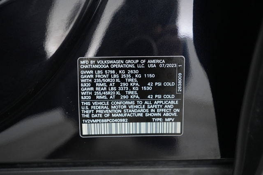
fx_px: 204
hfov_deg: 65.5
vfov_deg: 46.4
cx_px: 132
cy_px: 88
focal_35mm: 28
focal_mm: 28
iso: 5000
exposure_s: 1/60
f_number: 2.8
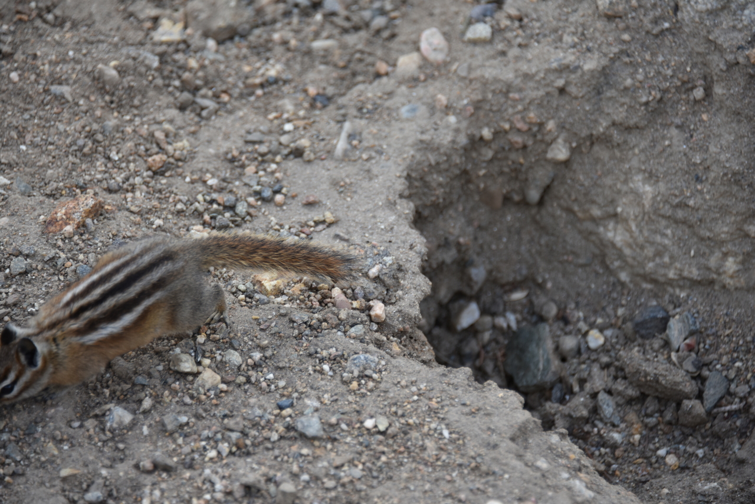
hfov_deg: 10.3
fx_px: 4195
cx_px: 378
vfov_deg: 6.9
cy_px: 252
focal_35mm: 200
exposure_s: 1/400
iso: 280
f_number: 5.6
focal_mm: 200
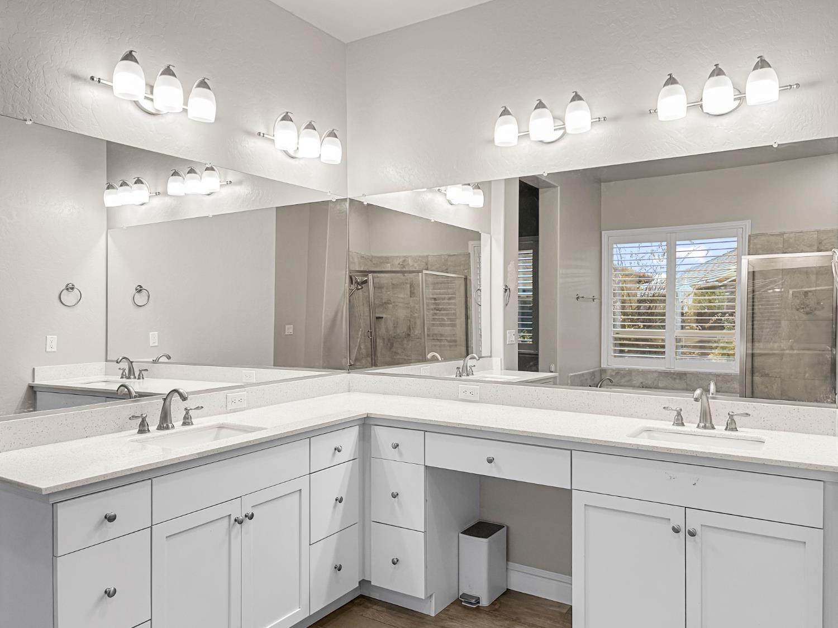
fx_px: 629
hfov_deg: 67.3
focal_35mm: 26
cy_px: 314
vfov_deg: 53.1
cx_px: 419
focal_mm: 5.7
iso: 40
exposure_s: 1/150
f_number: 1.5
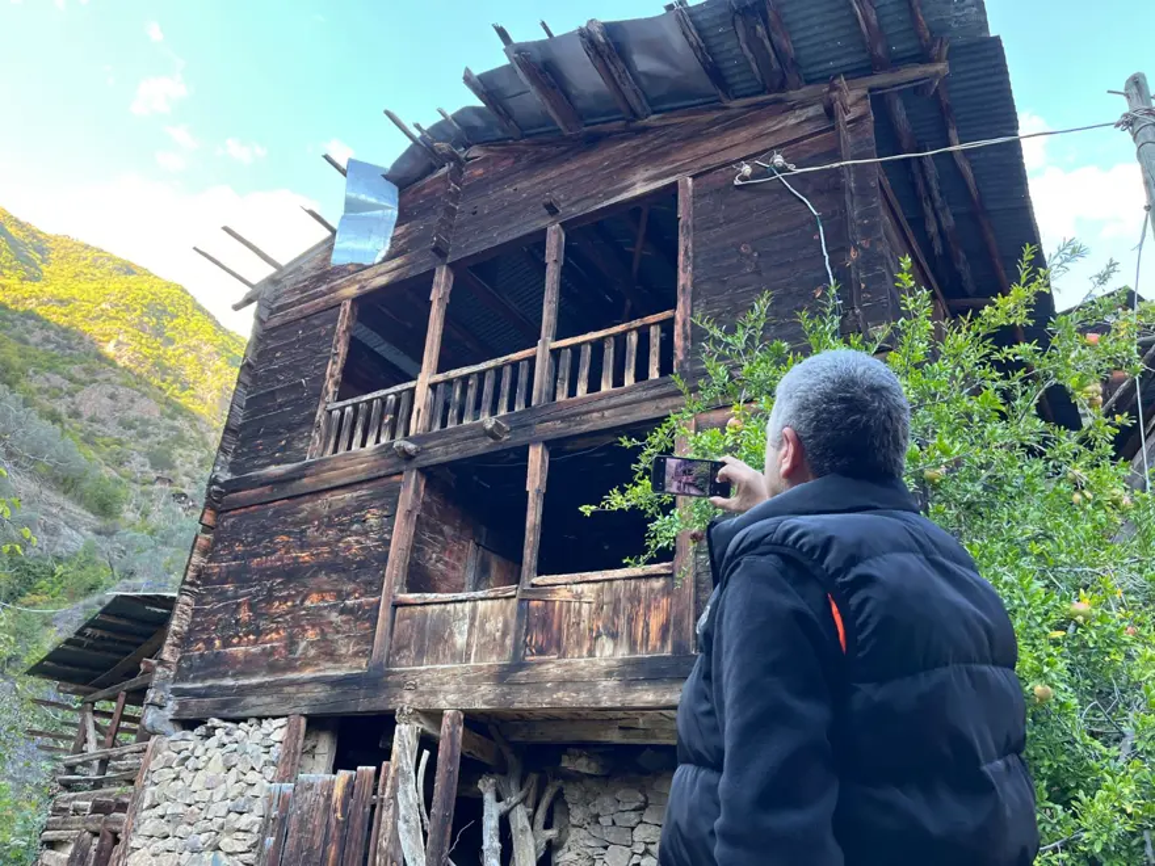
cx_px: 578
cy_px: 433
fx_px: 868
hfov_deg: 67.3
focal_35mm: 26
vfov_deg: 53.1
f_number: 1.6
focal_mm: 5.1
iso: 80
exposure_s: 1/122
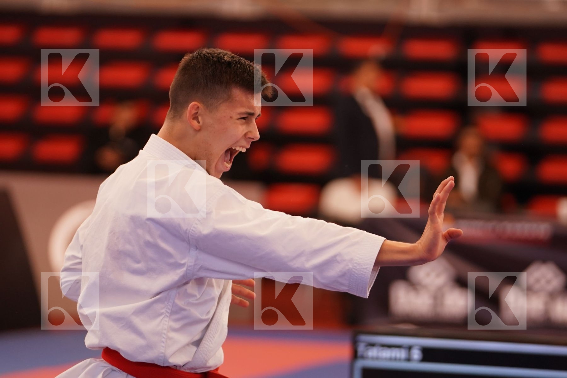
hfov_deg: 8.4
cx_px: 284
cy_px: 189
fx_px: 3874
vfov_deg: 5.6
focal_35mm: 246
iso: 1000
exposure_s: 1/500
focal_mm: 164
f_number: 2.8
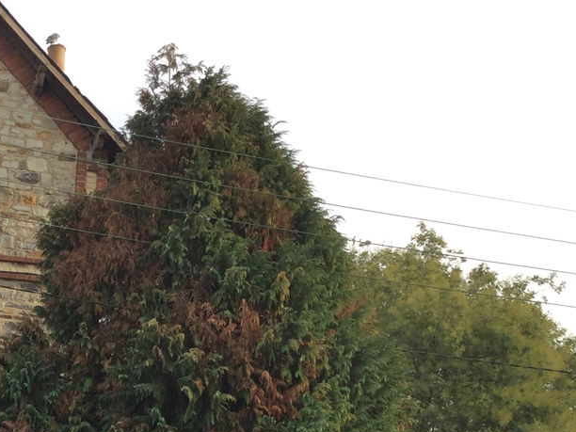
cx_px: 66
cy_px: 564
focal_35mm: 81
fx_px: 1348
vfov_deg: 17.1
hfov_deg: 23.5
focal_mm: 3.3
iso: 25
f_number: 2.4
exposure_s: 1/260
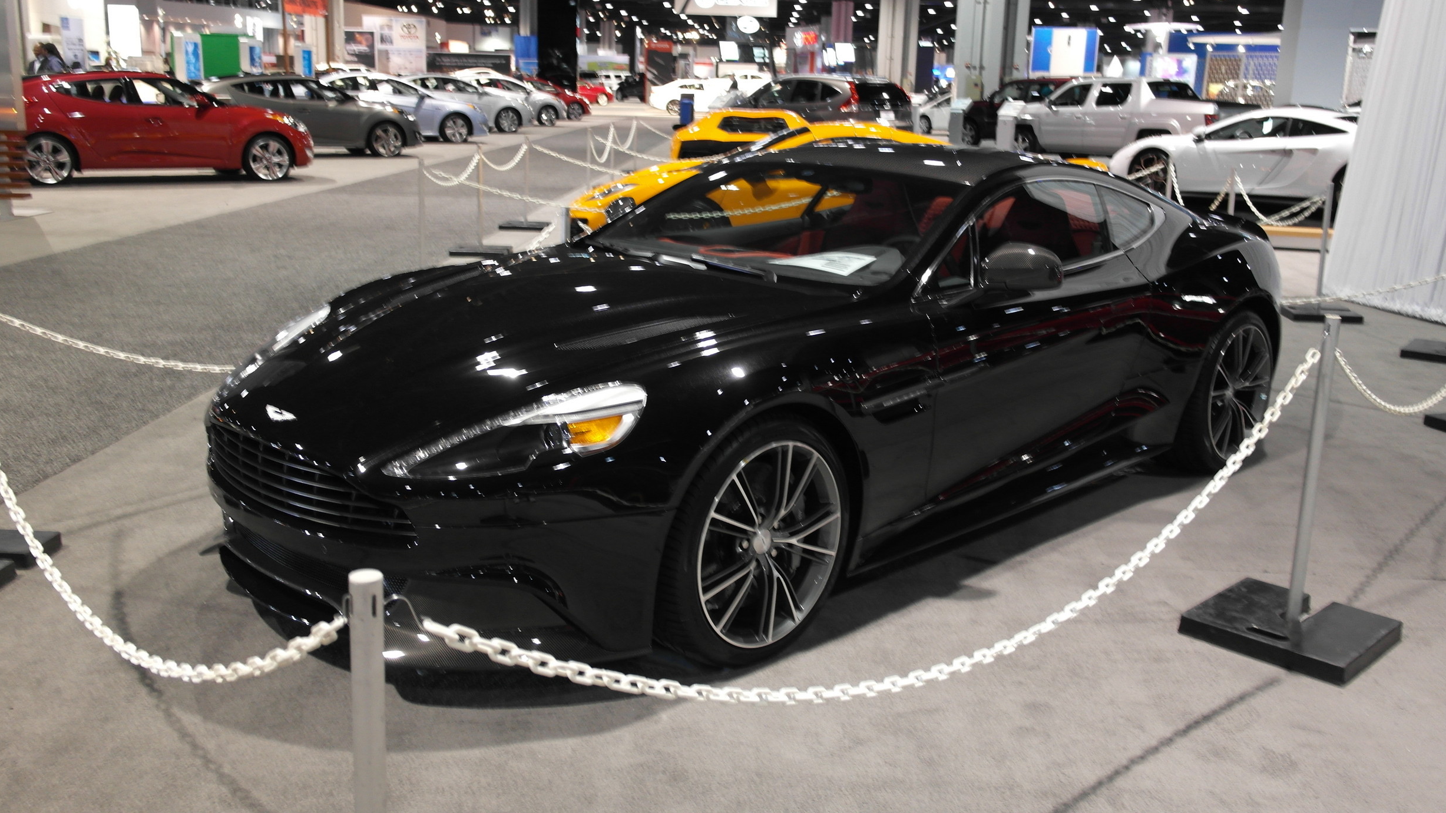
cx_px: 726
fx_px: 1227
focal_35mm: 32
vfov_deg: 36.7
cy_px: 376
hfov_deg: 61.0
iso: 400
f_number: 3.5
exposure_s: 1/20
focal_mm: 20
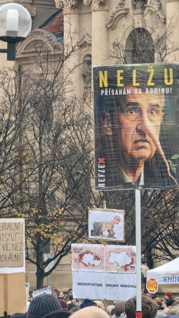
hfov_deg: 4.1
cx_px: 106
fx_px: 2489
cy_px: 159
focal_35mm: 295
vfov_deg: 7.3
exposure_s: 1/33.3
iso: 250
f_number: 3.5
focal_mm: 16.85
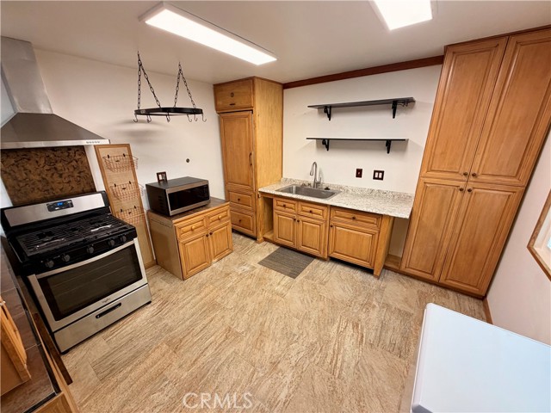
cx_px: 276
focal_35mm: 14
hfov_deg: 102.1
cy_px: 206
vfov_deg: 85.7
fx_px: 223
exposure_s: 1/120
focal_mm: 2.22
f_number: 2.2
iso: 200
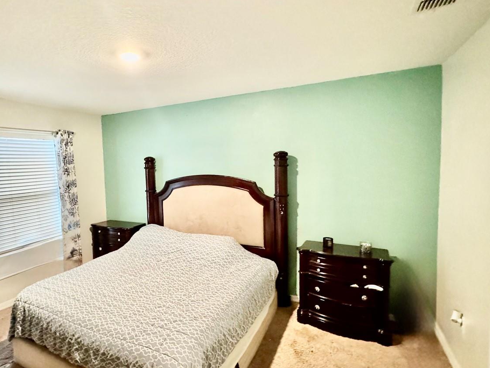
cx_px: 192
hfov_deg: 80.6
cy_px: 184
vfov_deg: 66.0
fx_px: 283
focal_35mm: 20
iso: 1250
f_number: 2.2
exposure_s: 1/60
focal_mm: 2.22
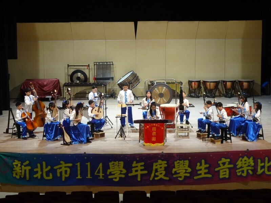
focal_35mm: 69
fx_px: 540
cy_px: 102
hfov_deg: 28.2
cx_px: 136
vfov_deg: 21.3
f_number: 4.5
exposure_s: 1/40
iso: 800
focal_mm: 10.86
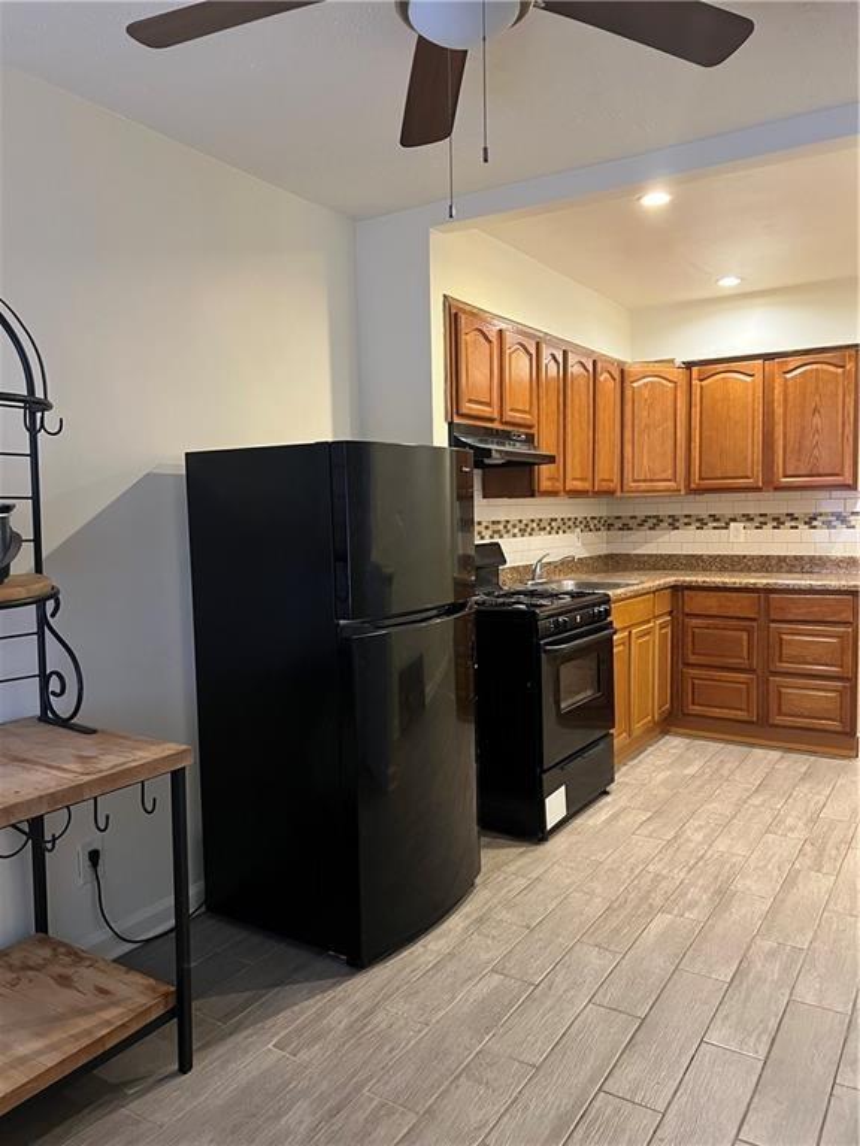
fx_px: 861
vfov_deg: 67.3
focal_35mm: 26
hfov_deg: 53.1
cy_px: 573
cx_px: 430
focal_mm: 5.7
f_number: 1.5
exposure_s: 1/60
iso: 500
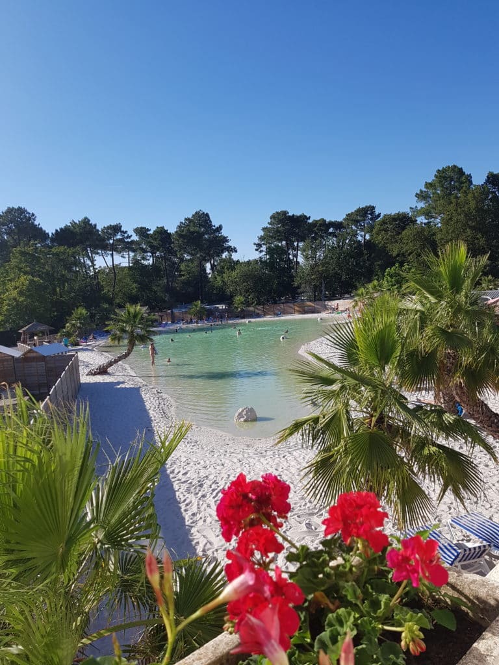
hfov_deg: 53.1
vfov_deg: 67.3
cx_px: 250
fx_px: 500
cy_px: 332
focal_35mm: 26
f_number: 1.7
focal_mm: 4.2
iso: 50
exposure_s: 1/2360
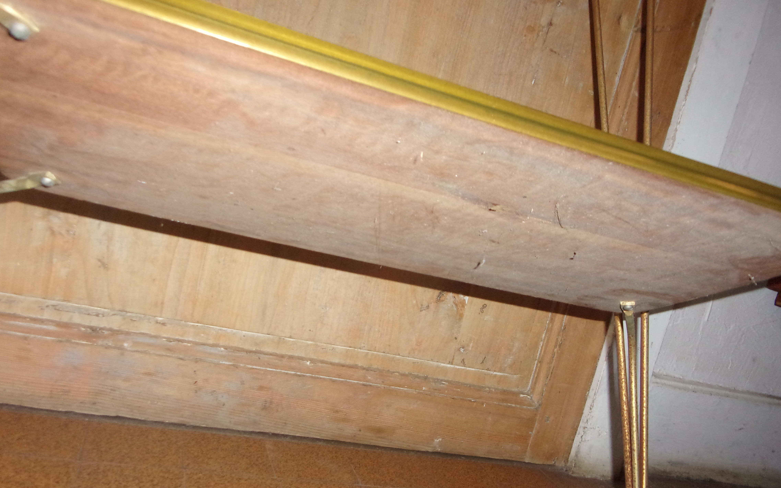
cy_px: 273
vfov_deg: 41.8
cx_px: 390
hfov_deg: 62.9
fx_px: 639
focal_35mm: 30
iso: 200
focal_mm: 5.1
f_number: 3.9
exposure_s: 1/34
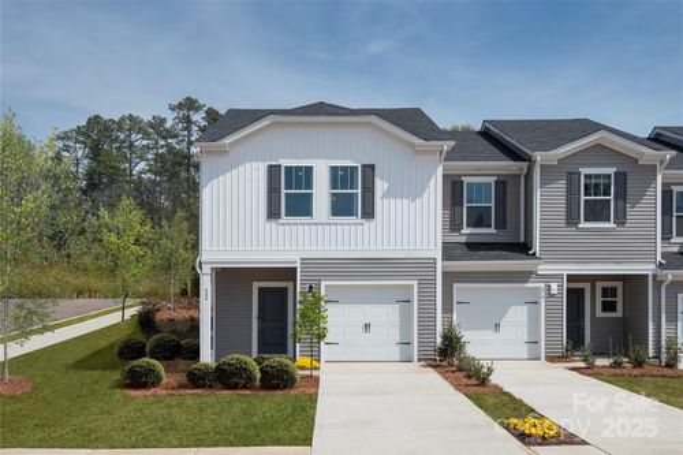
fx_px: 569
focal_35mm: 30
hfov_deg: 61.9
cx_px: 342
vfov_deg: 43.6
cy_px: 228
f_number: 11
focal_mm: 30
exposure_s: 1/500
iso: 400
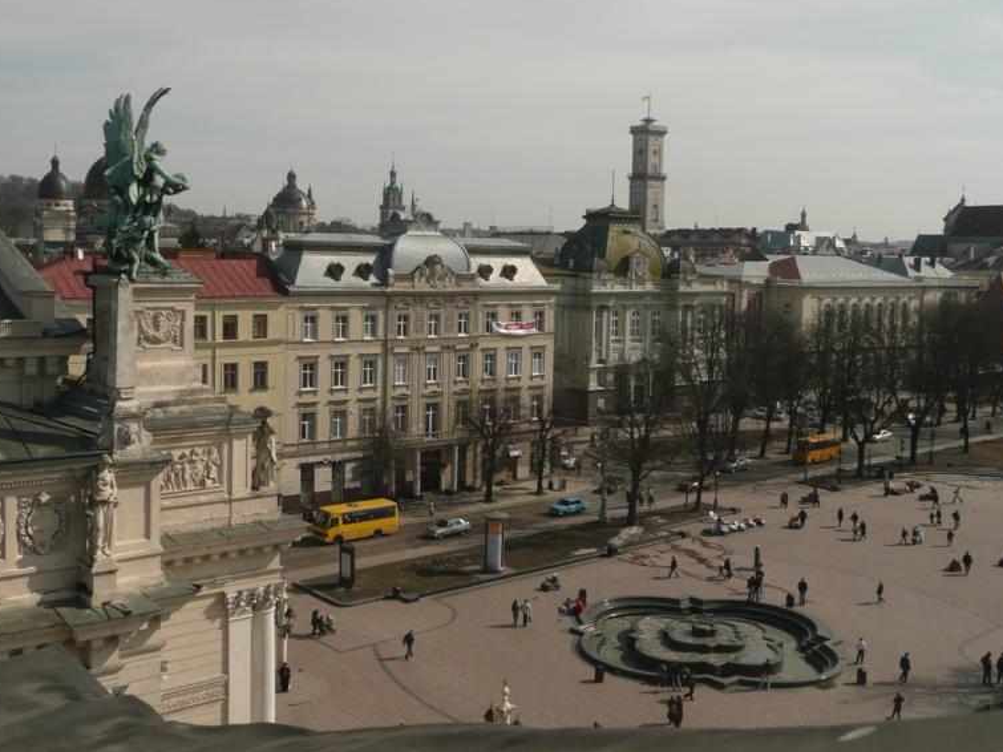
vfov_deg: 37.7
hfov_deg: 49.0
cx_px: 469
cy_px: 353
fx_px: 1101
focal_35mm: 38
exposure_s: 1/400
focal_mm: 4.6
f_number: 8
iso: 100
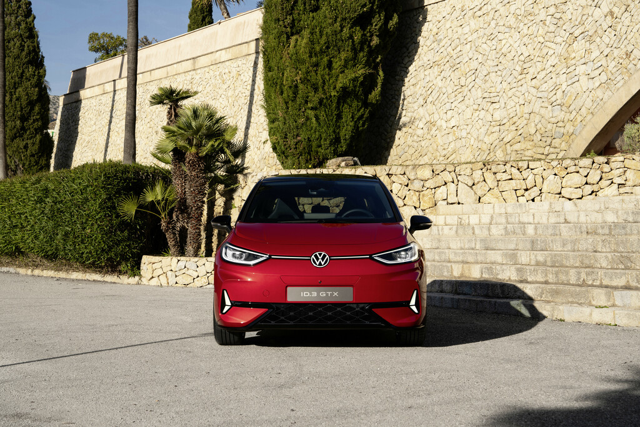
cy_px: 214
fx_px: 1138
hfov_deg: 31.4
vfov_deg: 21.2
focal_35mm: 64
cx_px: 320
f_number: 8
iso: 50
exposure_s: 1/80
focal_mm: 64
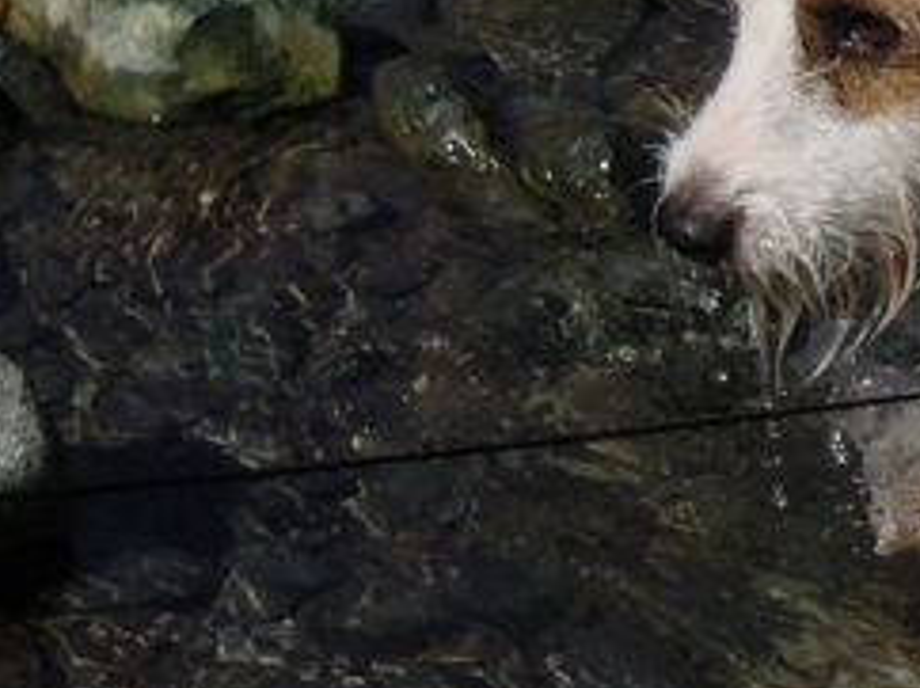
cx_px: 1319
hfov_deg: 4.8
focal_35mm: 414
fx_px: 10992
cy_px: -19
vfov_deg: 3.6
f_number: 6.2
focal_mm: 17.9
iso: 160
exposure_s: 1/1250
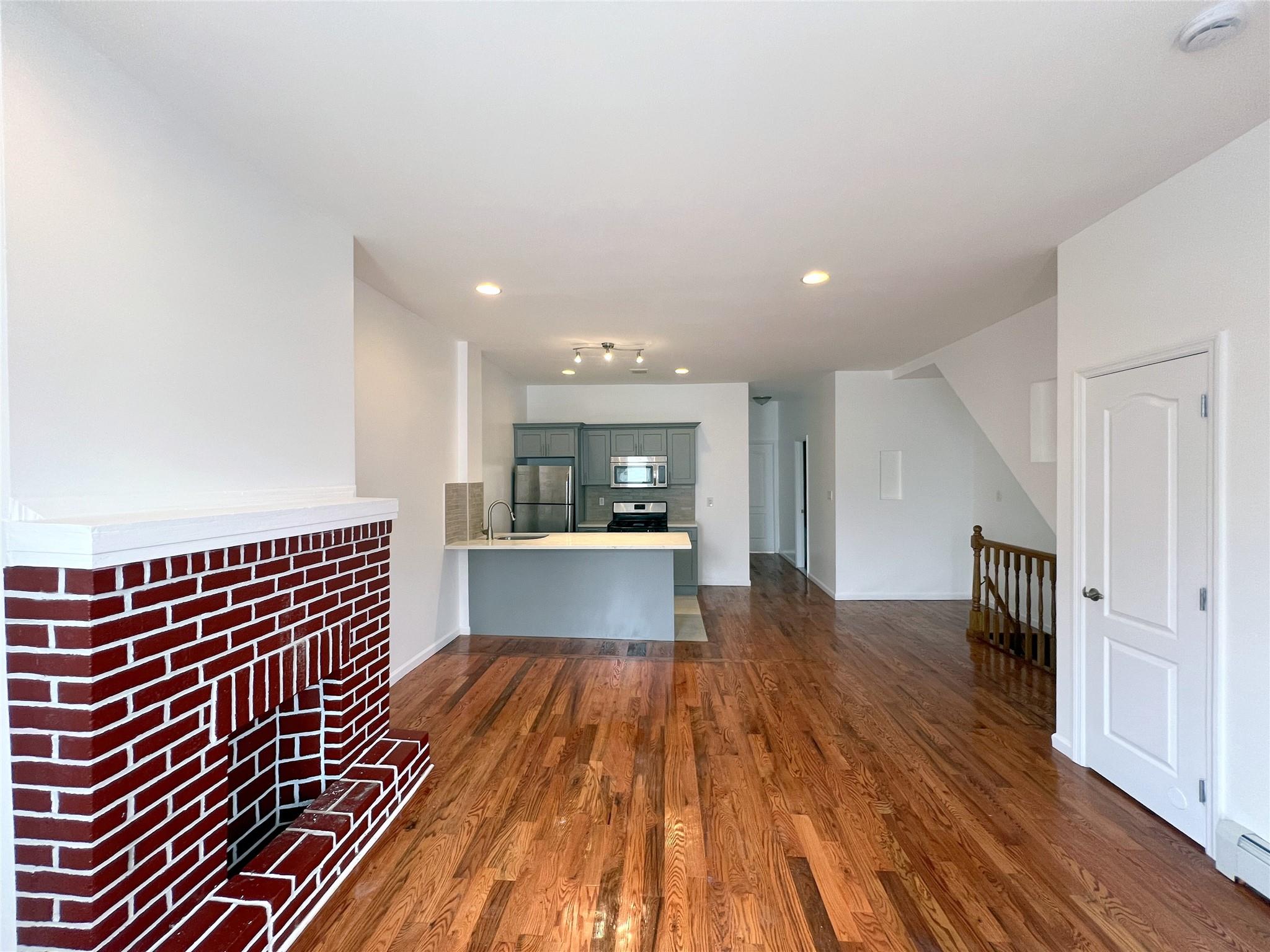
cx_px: 635
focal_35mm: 13
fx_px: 477
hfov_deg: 106.2
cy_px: 476
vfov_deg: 89.9
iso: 200
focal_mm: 1.57
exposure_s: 1/120
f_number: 1.8
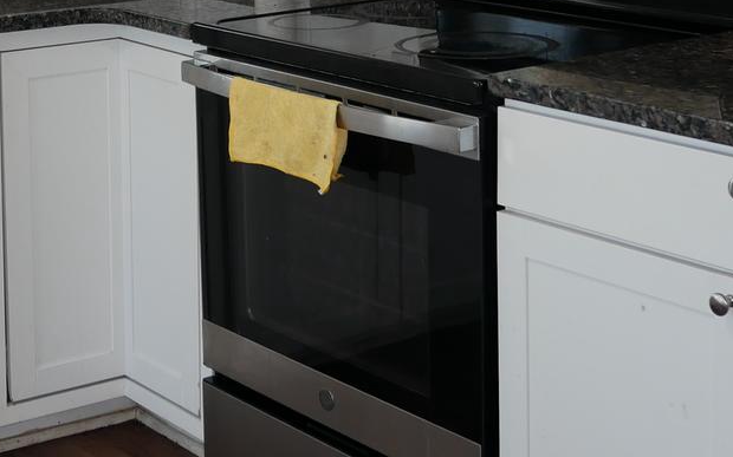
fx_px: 1677
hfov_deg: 24.1
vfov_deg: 15.1
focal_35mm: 84
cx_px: 93
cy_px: -53
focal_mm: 12
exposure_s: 1/60
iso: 200
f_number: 3.5
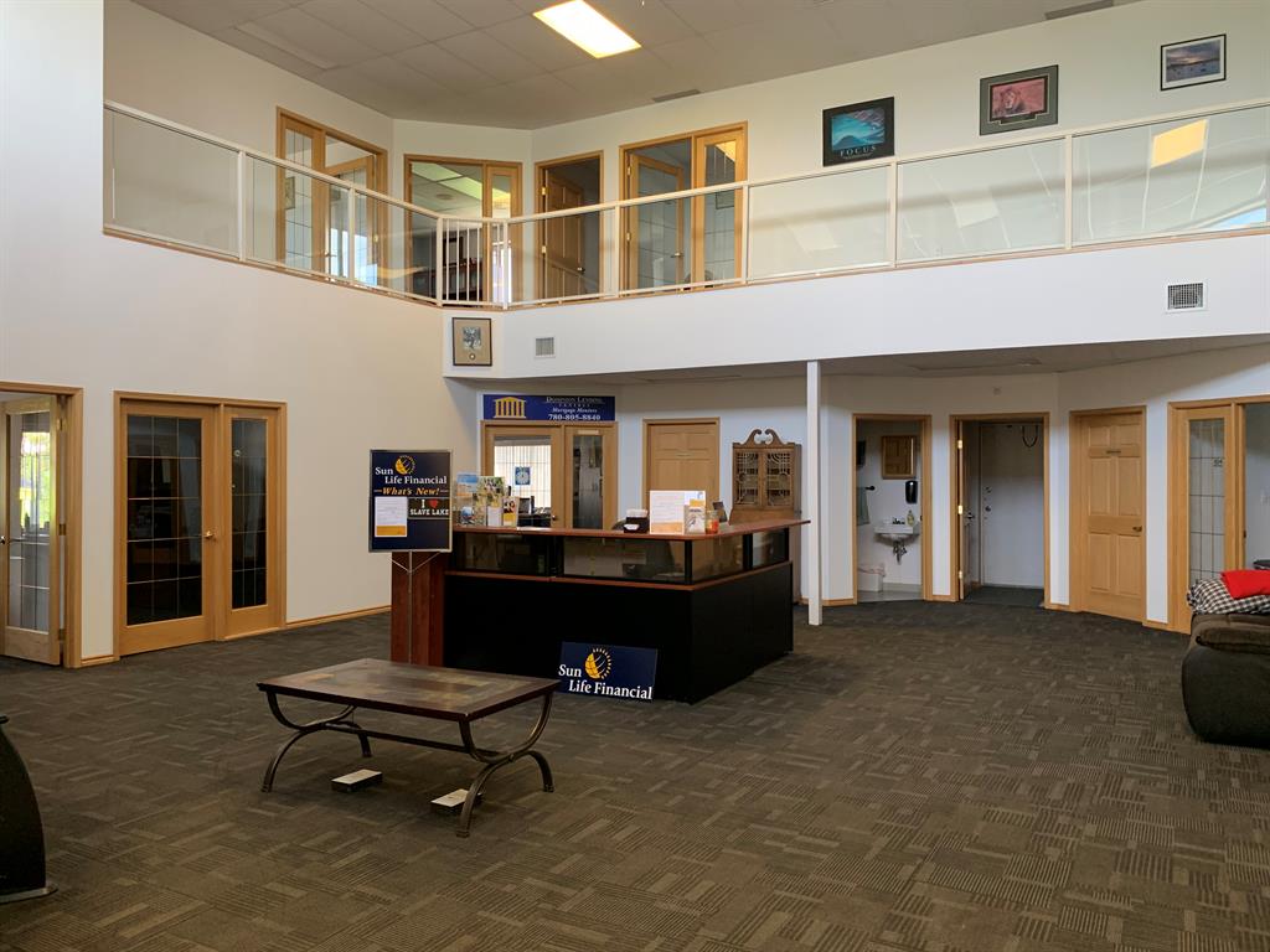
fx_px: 954
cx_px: 635
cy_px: 476
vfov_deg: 53.1
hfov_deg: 67.3
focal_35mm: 26
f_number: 1.8
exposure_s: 1/60
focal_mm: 4.25
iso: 125
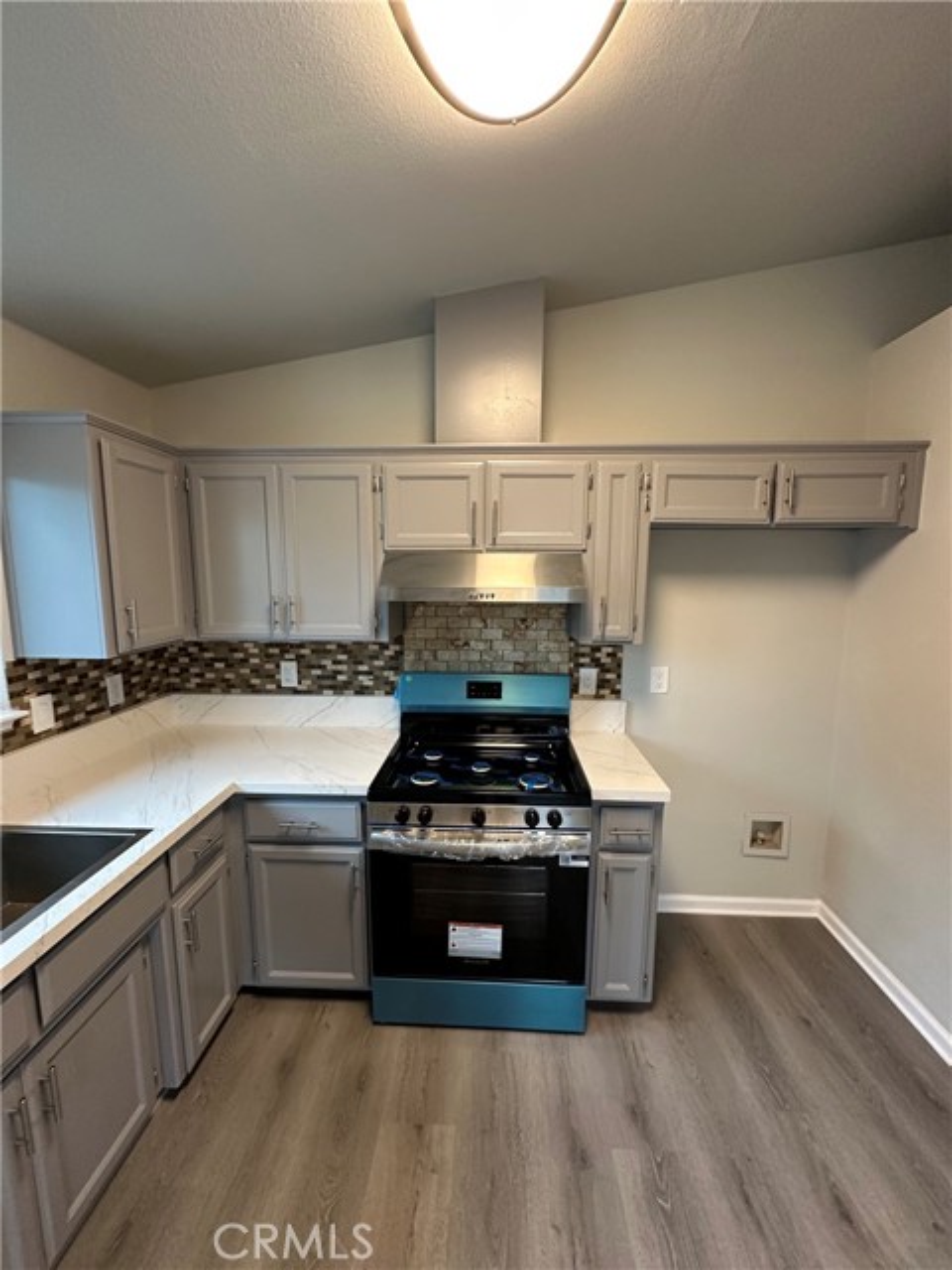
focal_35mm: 14
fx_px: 513
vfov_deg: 102.1
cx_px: 476
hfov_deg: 85.7
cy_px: 635
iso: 250
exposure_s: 1/60
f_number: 2.2
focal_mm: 2.22
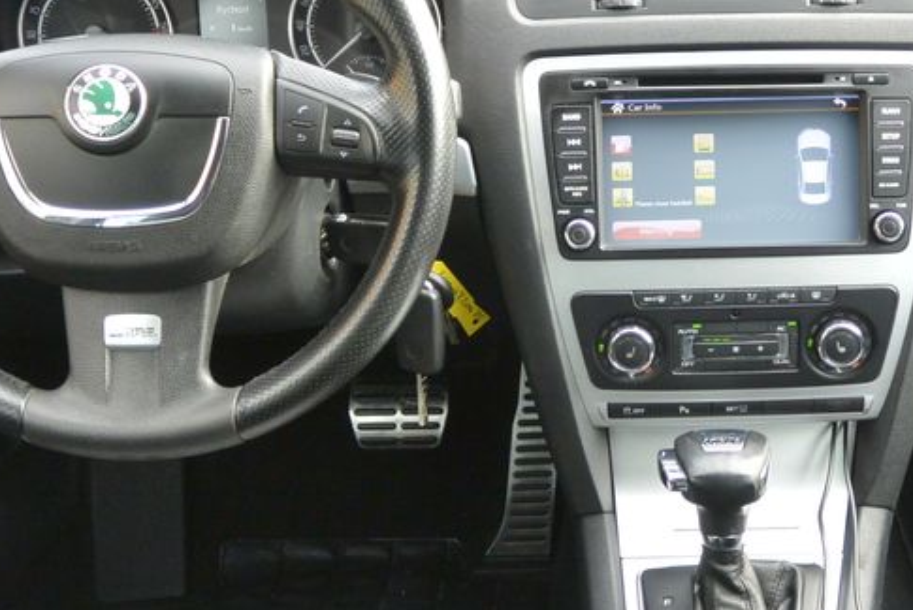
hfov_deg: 34.0
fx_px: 1446
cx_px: 723
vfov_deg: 23.8
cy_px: 370
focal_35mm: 57
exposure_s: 1/125
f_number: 3.5
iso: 320
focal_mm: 10
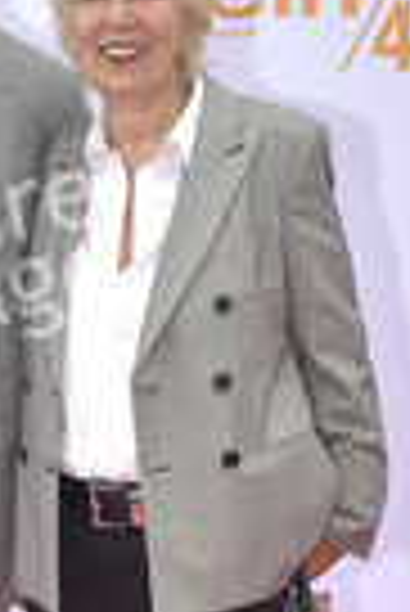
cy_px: 504
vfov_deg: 21.4
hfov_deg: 14.4
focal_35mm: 94
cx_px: 14
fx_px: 1602
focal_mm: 32
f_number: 13
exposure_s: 1/200
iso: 400
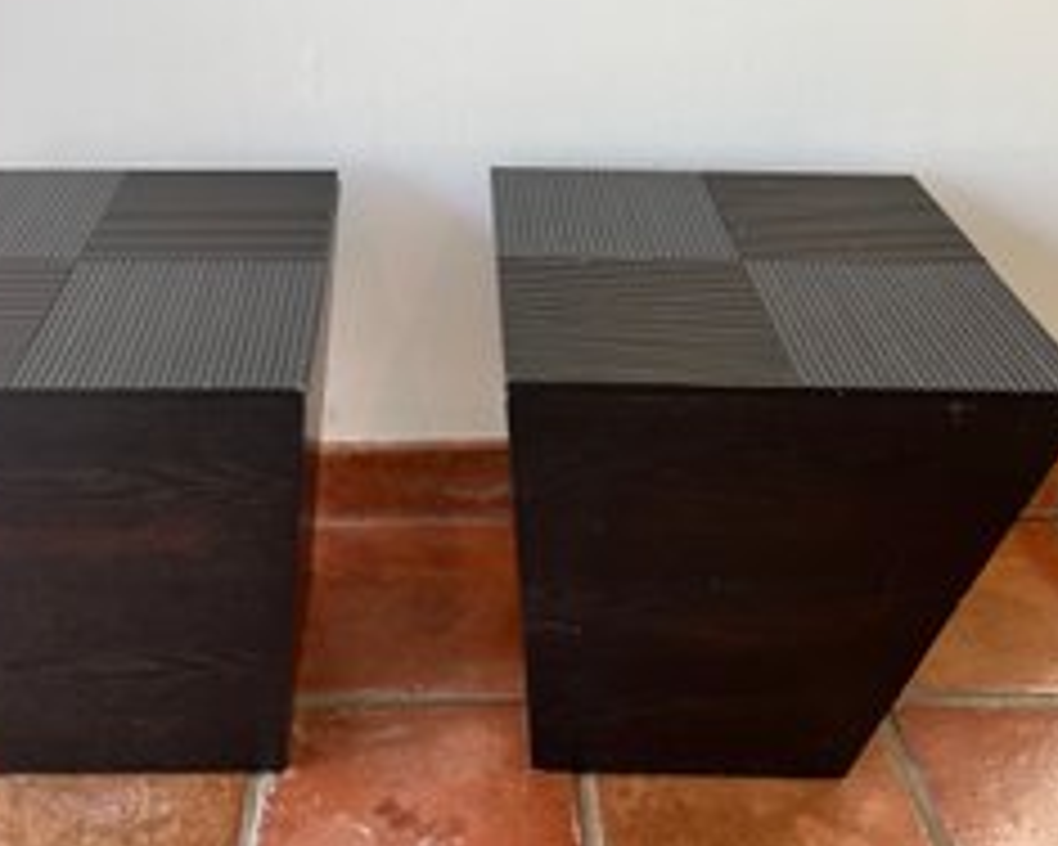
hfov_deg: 48.7
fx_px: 1159
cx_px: 416
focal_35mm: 37
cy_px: 506
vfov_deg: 40.0
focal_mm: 5.7
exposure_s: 1/120
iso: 125
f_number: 1.5
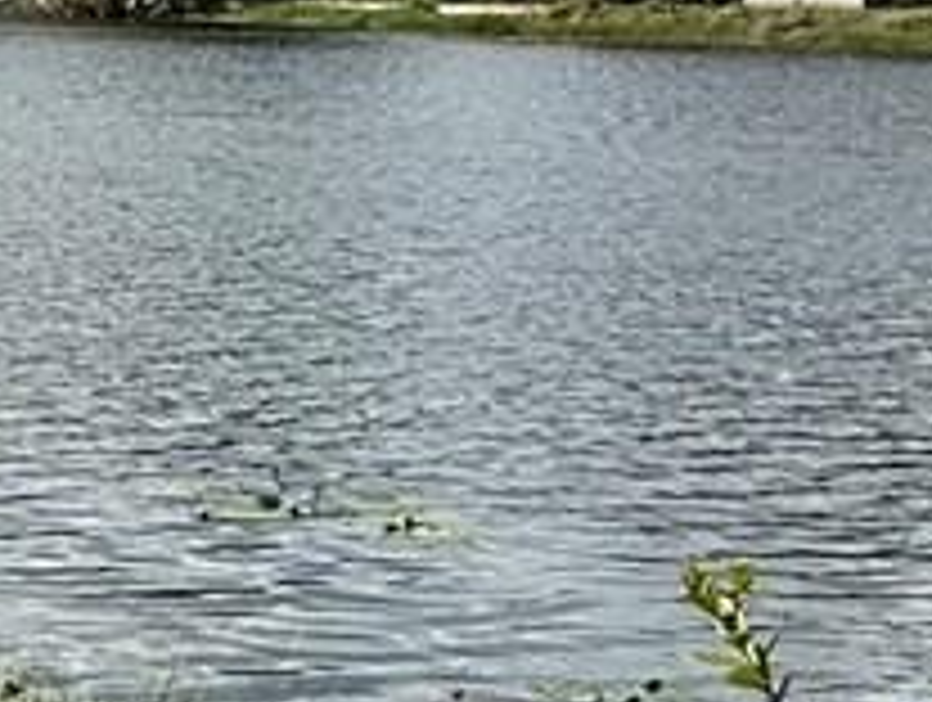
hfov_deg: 13.5
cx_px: -1270
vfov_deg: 13.7
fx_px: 2913
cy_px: 342
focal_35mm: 108
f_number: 2.2
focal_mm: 2.22
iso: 50
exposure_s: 1/3289
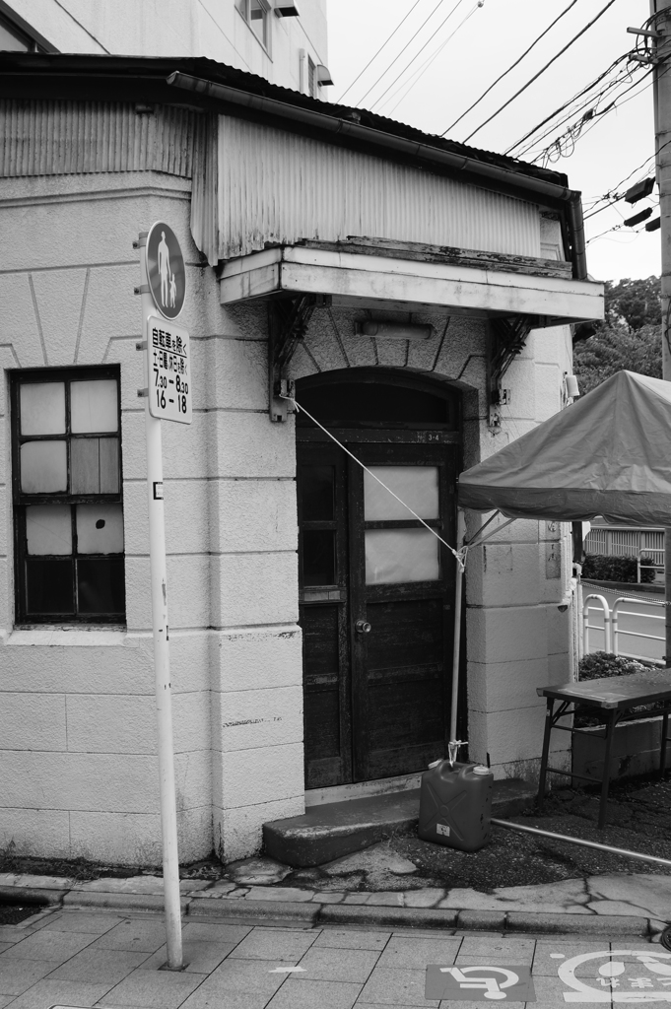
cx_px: 336
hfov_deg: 31.8
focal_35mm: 42
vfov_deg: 46.4
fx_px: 1176
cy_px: 504
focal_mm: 28
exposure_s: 1/40
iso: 100
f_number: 7.1
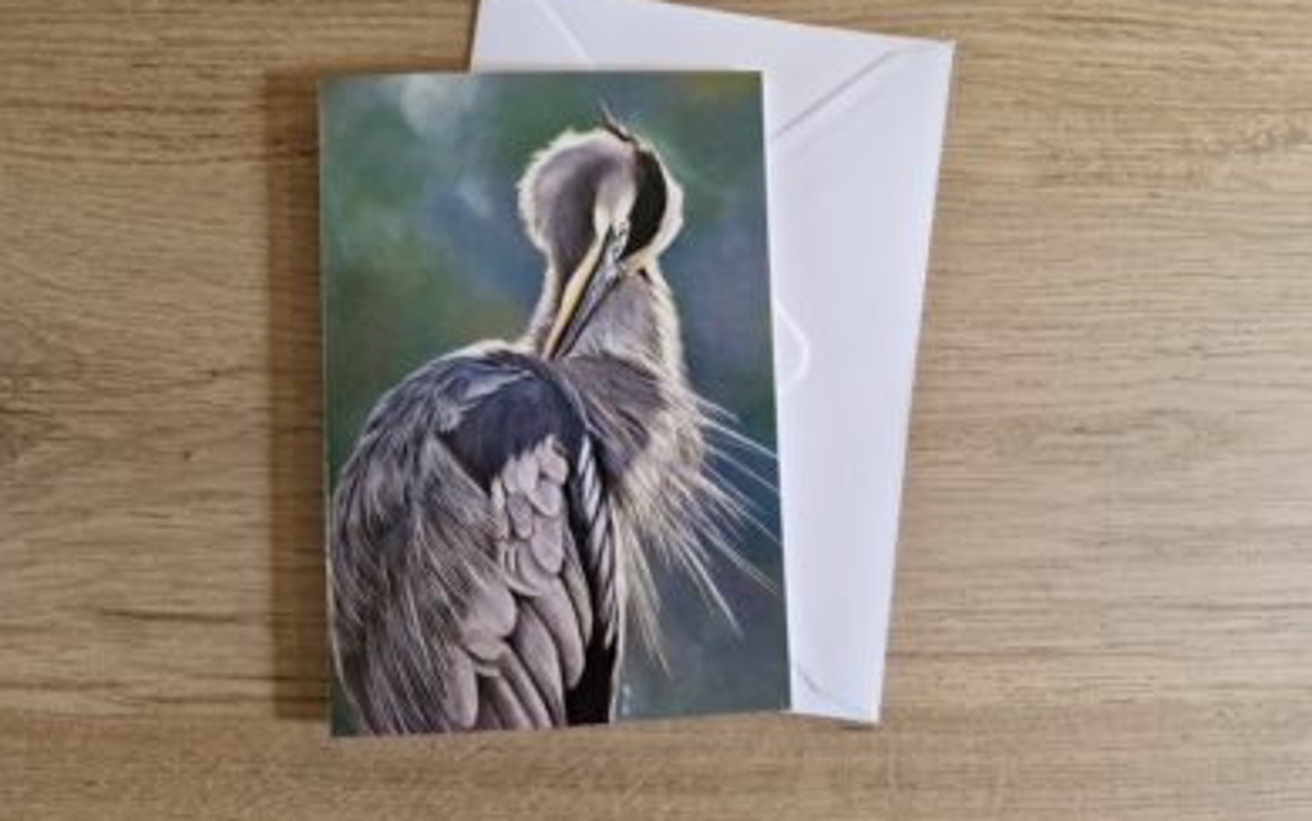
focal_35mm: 25
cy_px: 347
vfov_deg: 49.1
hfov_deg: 72.5
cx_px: 643
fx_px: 894
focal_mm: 5.54
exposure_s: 1/100
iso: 500
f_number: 1.8
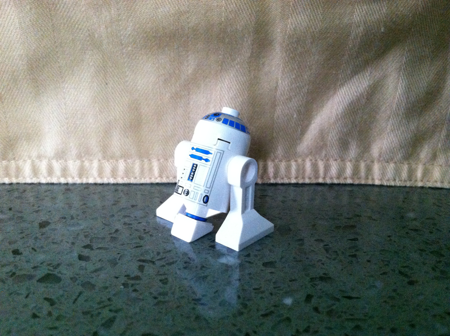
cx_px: 225
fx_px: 454
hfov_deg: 52.7
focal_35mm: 35
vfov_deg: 40.6
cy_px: 168
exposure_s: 1/15
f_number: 2.8
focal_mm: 3.85
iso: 640
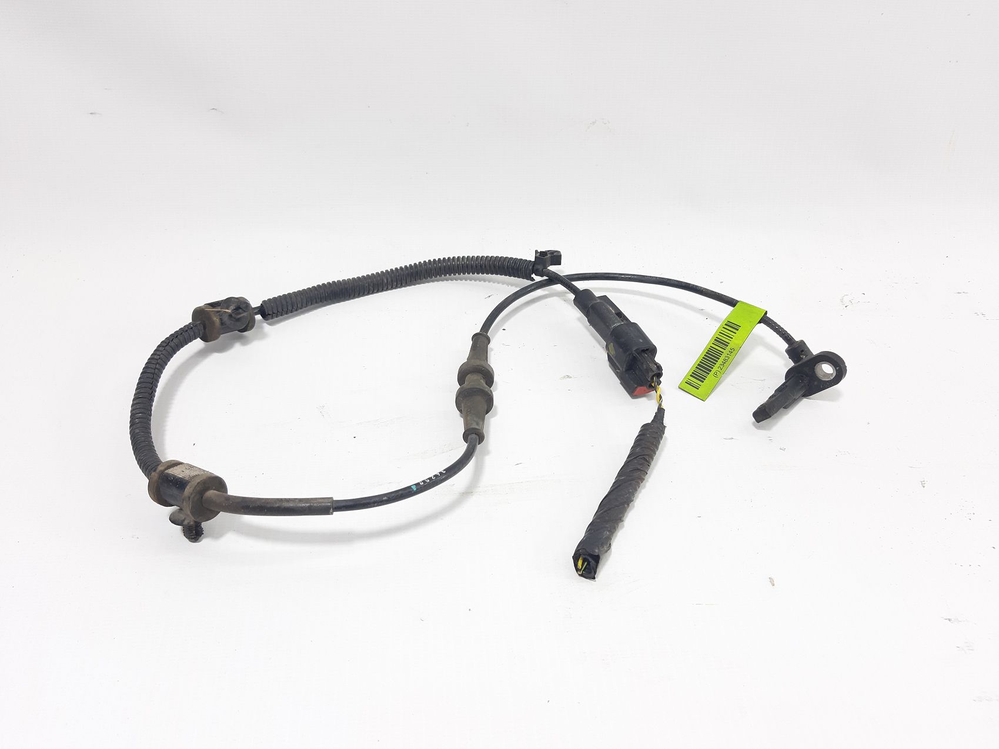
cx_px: 500
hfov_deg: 65.3
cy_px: 374
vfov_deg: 51.3
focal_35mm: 27
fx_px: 779
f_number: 1.7
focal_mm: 3.93
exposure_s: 1/50
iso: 64
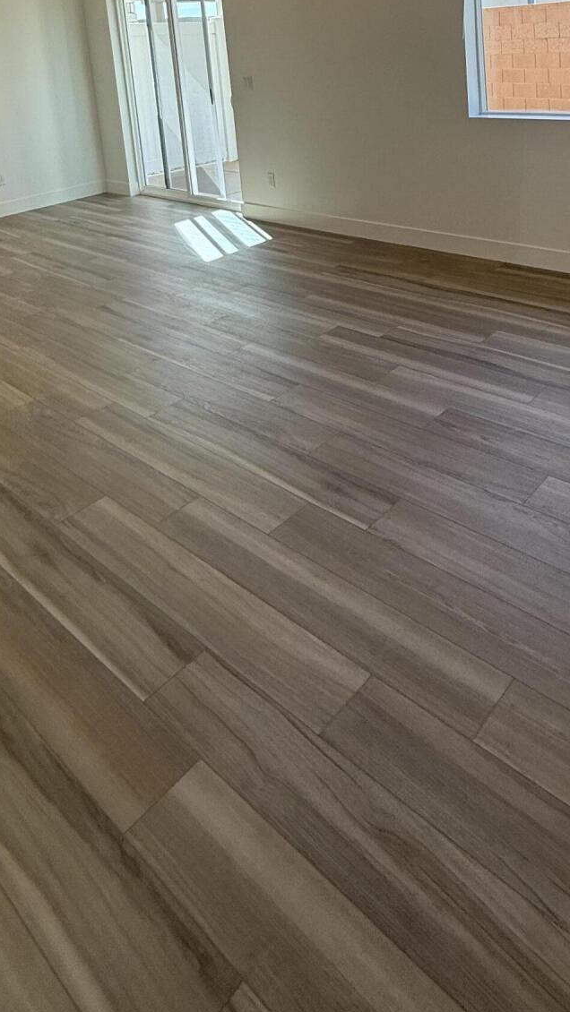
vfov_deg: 61.2
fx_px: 725
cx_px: 410
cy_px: 141
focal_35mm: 27
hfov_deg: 41.9
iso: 64
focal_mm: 2.22
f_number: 2.2
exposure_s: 1/202
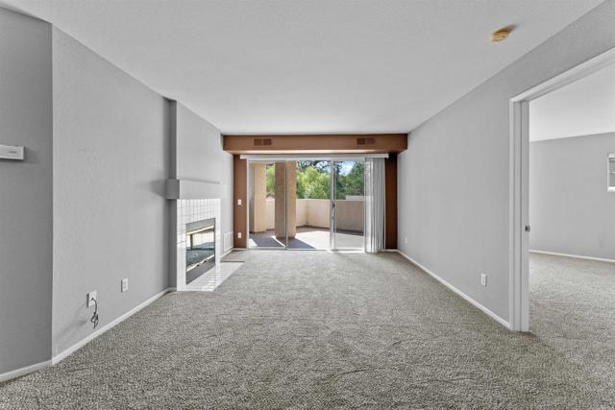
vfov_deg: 81.2
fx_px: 239
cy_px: 205
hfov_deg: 104.2
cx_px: 308
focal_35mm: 14
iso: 640
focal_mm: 14
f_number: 10
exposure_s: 1/50
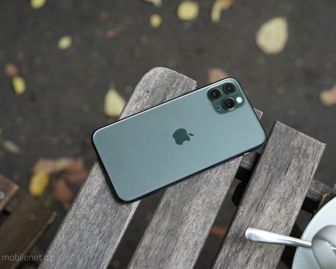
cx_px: 182
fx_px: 627
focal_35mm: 63
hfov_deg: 30.0
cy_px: 134
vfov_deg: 24.2
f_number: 4.5
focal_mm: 55
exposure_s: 1/200
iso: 1000
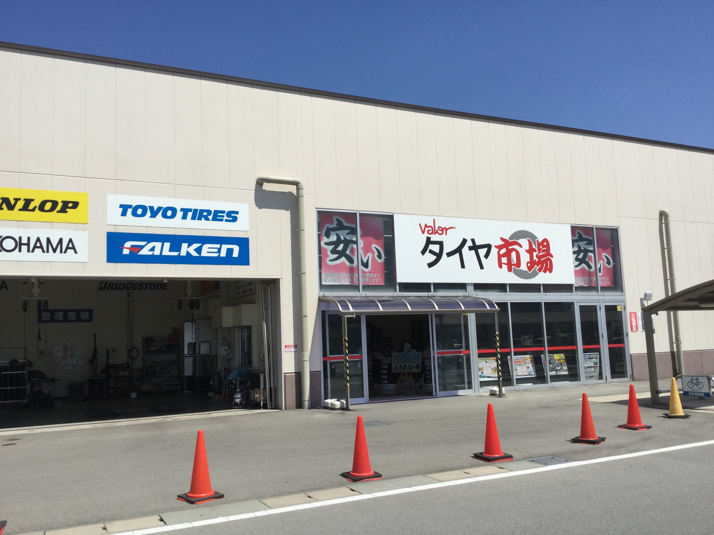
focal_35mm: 31
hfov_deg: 58.4
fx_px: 639
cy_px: 268
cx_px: 357
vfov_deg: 45.4
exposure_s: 1/1852
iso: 25
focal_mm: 3.3
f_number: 2.4
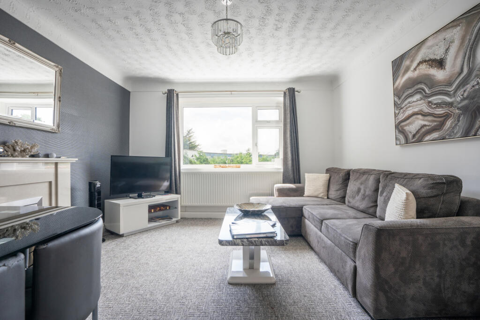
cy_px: 160
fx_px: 213
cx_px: 240
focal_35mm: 16
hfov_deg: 96.7
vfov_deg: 73.8
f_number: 11
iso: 400
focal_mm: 16
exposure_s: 1/250
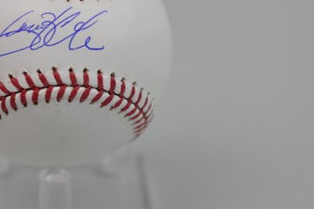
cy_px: 81
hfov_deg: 16.9
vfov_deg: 11.4
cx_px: 58
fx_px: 1046
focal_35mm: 120
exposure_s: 1/80
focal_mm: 40
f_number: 4.5
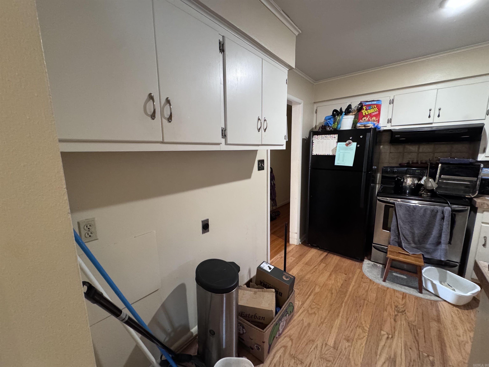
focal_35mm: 14
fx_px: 198
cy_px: 184
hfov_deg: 102.1
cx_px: 244
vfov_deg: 85.7
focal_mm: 2.22
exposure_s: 1/60
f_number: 2.2
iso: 640
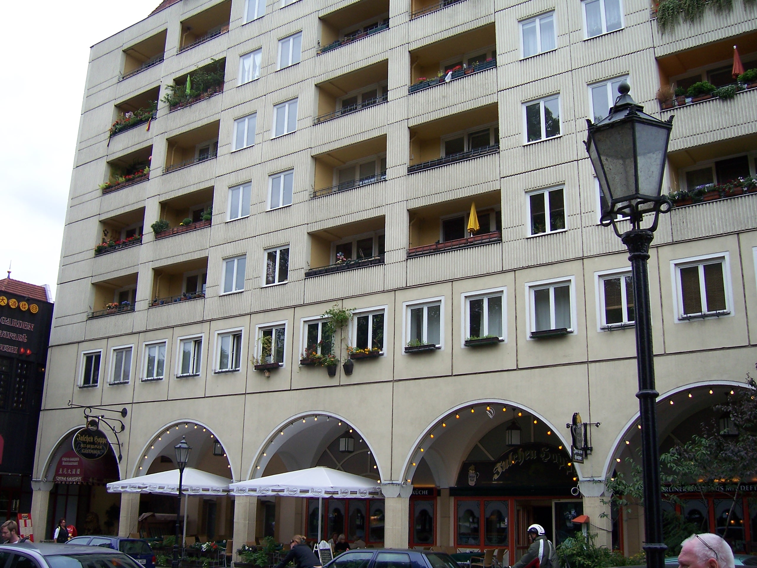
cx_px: 378
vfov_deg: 39.7
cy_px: 284
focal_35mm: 36
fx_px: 787
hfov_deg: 51.4
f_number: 3
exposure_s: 1/350
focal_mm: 6
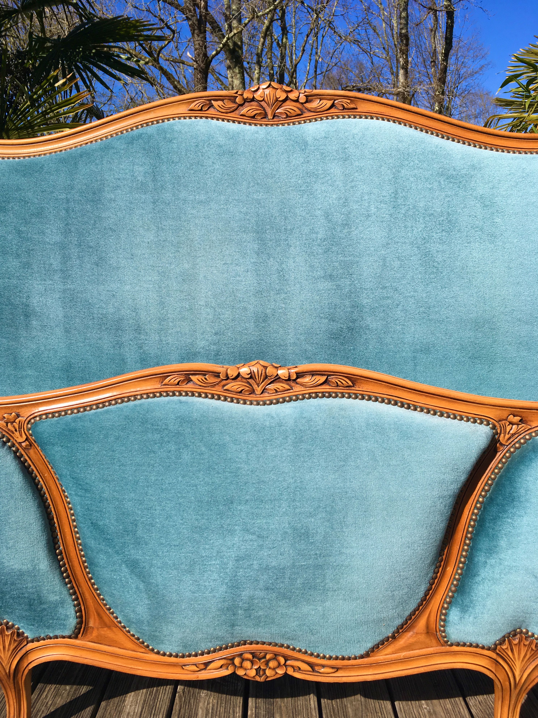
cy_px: 359
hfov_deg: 48.2
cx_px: 269
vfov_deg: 61.7
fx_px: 601
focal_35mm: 29
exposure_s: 1/1508
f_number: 2.2
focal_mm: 4.15
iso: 25
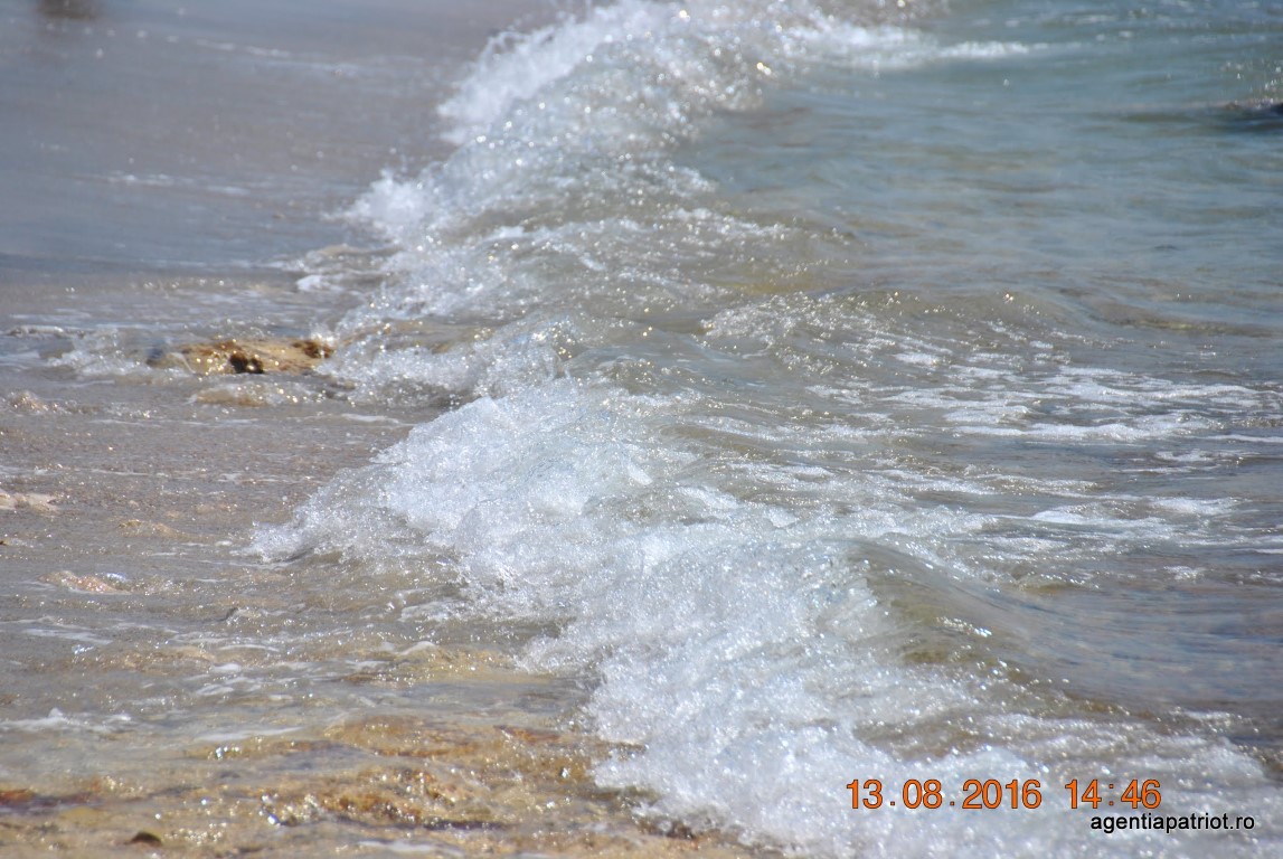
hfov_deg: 6.9
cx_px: 642
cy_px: 430
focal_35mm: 300
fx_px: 10705
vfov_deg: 4.6
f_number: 5.6
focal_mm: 200
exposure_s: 1/1600
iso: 200
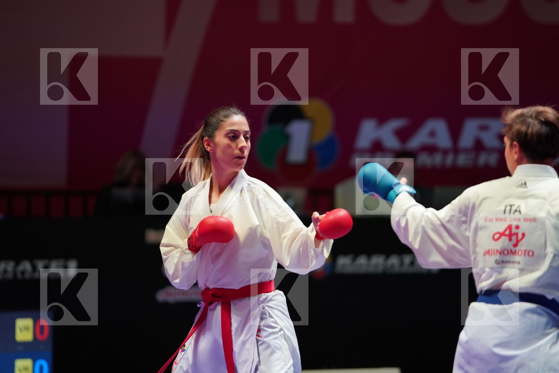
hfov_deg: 10.4
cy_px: 186
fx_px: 3059
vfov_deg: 7.0
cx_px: 280
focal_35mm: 197
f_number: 2.8
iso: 2500
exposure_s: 1/1000
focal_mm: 197
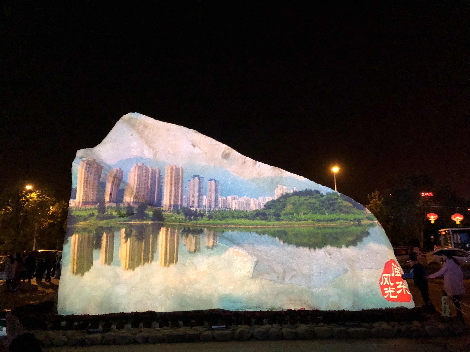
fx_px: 380
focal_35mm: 28
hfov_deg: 63.4
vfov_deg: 49.7
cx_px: 235
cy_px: 176
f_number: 1.8
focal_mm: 4
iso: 100
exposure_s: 1/5
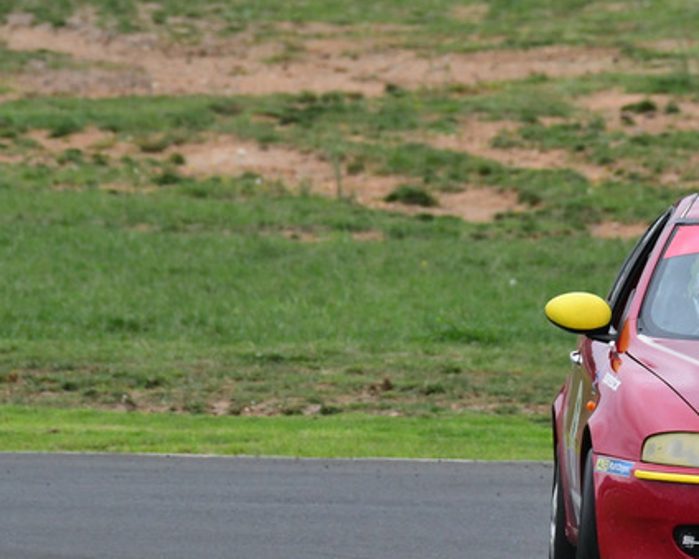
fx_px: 27467
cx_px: 618
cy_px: 326
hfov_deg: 1.5
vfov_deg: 1.2
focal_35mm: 1328
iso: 1250
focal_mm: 500
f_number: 11
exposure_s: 1/640
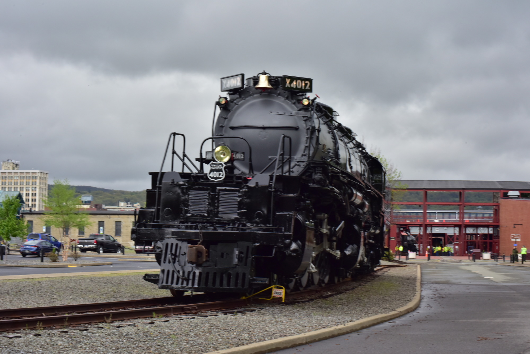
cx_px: 265
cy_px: 177
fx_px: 1252
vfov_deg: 16.1
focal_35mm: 85
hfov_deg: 23.9
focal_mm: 85
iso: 560
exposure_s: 1/100
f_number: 20
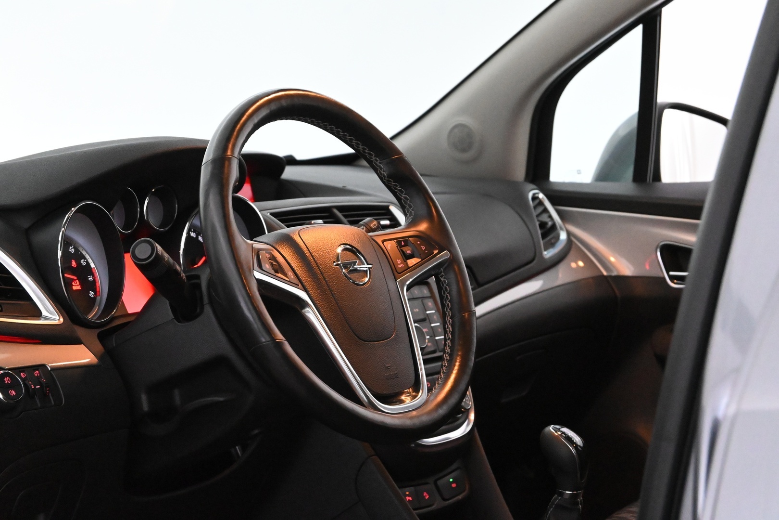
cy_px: 260
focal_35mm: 72
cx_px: 390
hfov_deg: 28.1
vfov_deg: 18.9
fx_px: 1558
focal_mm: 48
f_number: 6
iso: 9000
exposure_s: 1/80
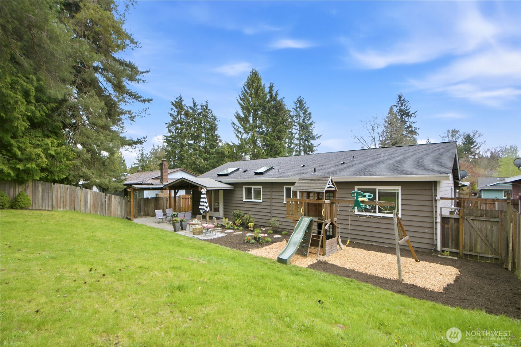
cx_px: 260
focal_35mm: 17
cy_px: 174
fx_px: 246
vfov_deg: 70.4
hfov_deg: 93.3
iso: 400
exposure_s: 1/30
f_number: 9
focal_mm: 17
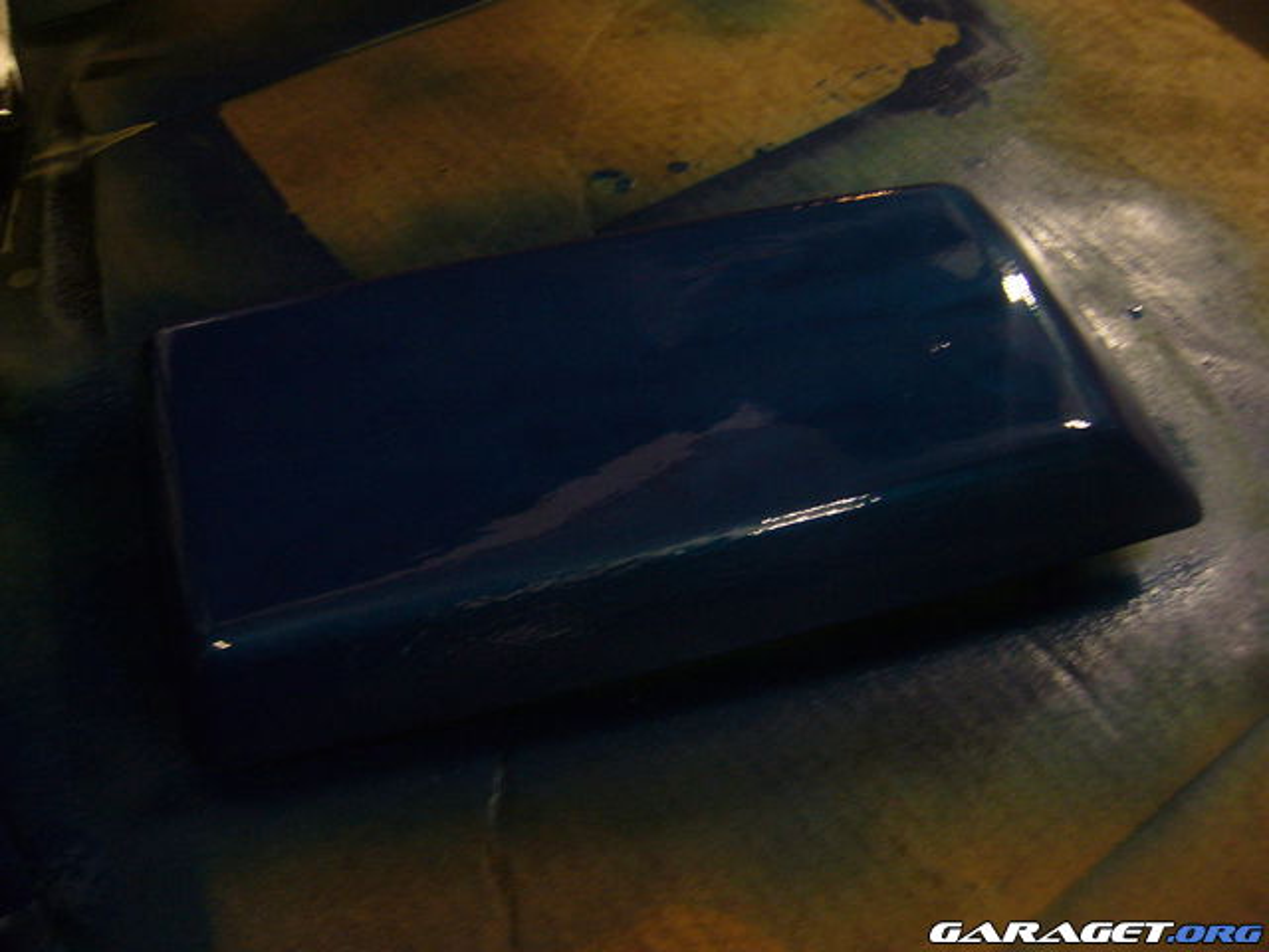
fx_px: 1283
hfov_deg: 52.6
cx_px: 634
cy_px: 476
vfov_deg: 40.7
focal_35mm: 35
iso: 200
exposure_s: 1/8
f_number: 2.8
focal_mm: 5.8
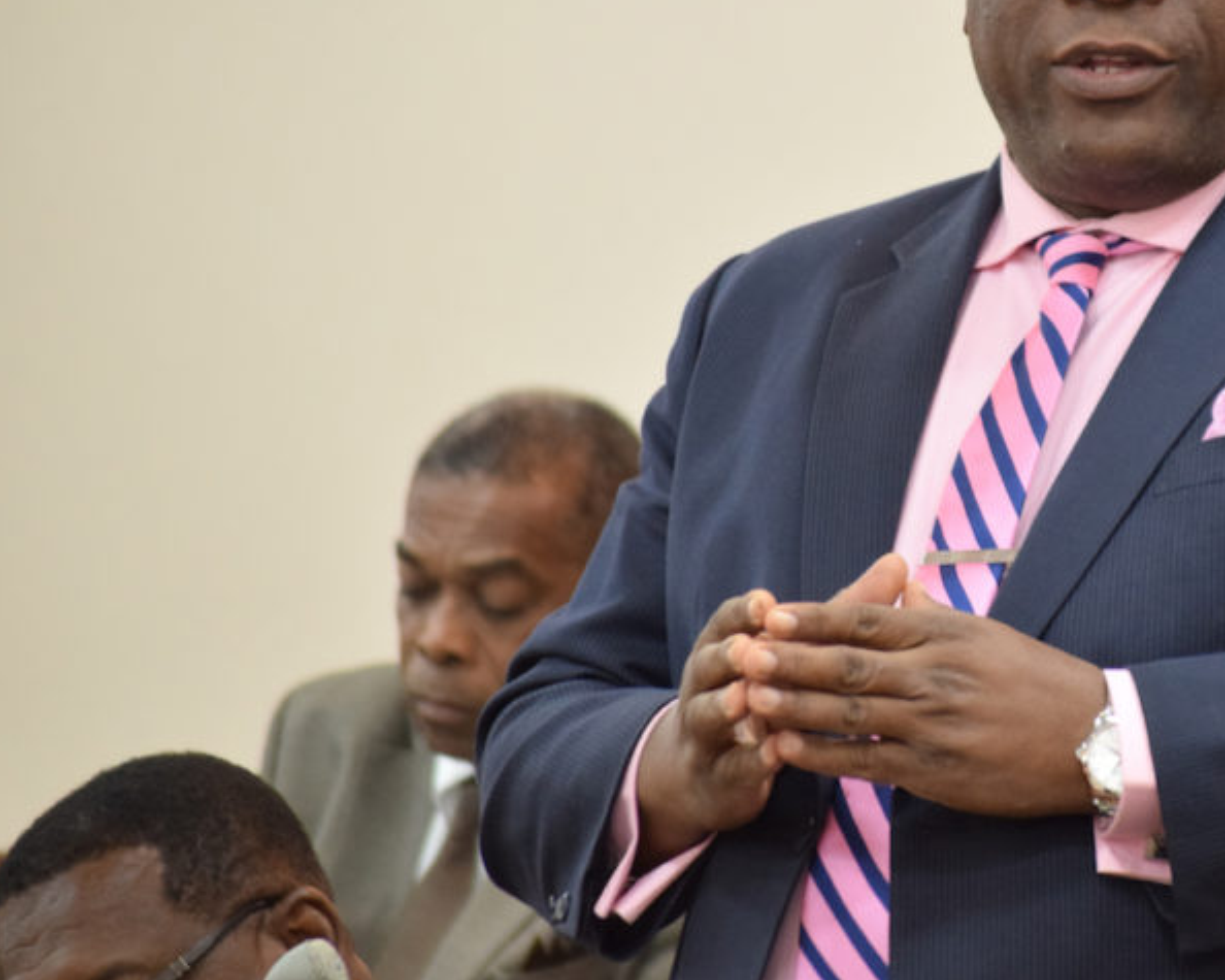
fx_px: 12753
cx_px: 1031
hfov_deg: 5.5
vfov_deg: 4.4
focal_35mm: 352
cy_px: 299
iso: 1600
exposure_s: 1/60
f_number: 5.6
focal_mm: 145
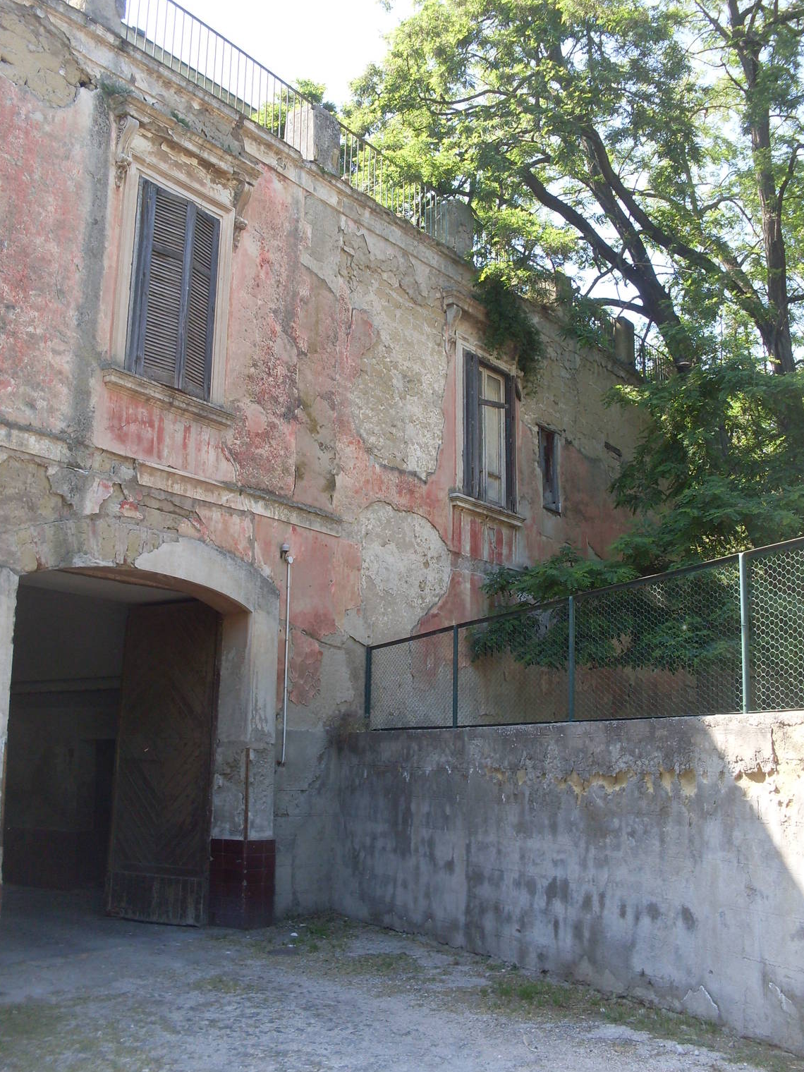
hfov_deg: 36.0
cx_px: 396
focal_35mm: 40
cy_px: 512
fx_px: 1239
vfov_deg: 46.8
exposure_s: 1/180
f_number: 2.8
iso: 80
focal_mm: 6.3
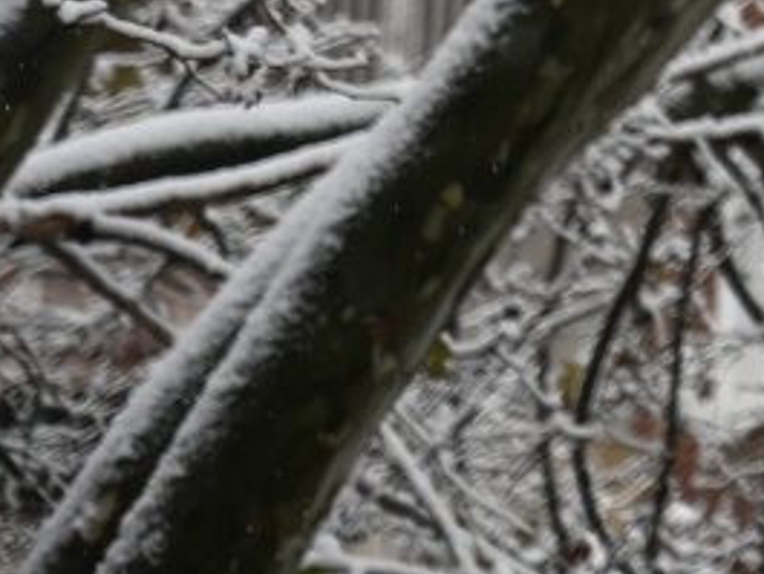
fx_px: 8965
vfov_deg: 3.6
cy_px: -870
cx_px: 2136
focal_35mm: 406
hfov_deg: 4.7
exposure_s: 1/250
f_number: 4
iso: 200
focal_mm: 70
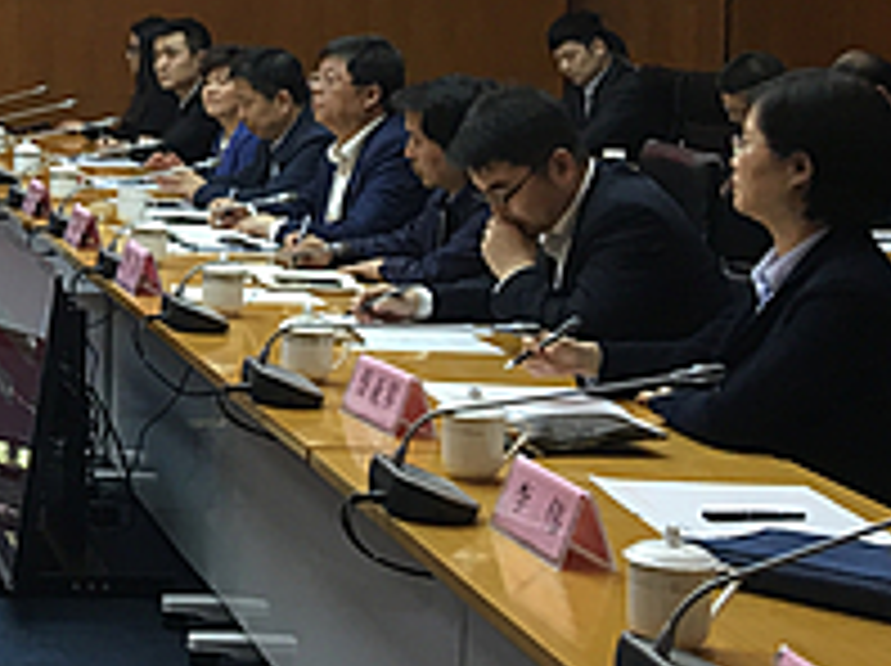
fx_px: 2262
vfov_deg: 16.6
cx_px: -297
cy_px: 117
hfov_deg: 20.2
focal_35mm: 88
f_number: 2.2
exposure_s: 1/33
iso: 50
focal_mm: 4.15
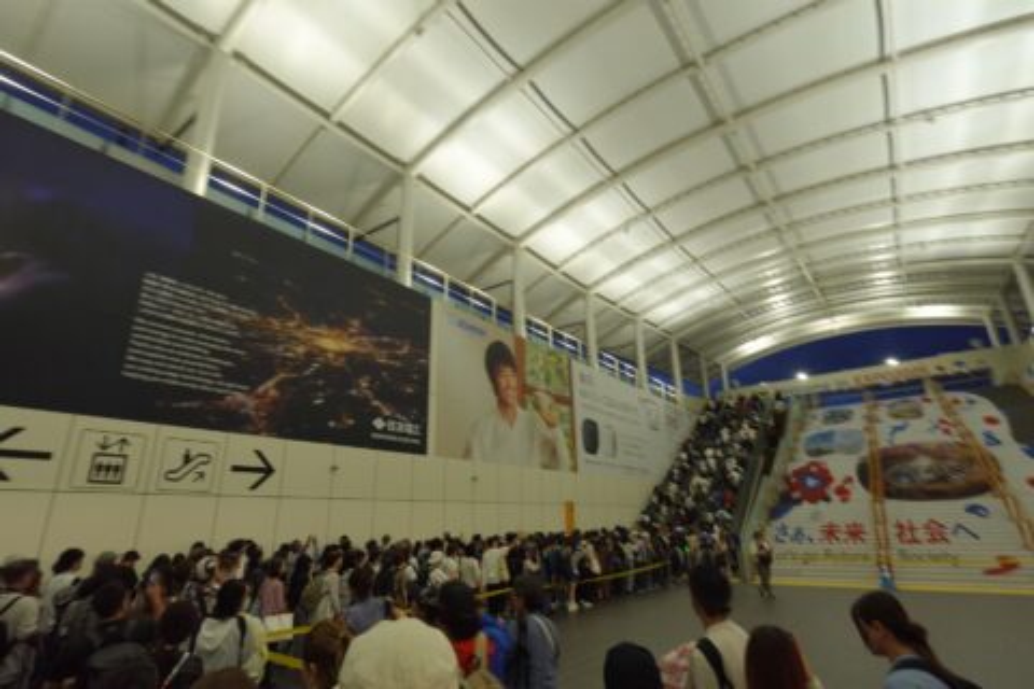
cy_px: 344
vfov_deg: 67.4
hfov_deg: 90.0
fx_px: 517
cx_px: 517
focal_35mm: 18
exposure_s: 1/40
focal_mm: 6.9
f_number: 3.2
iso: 160
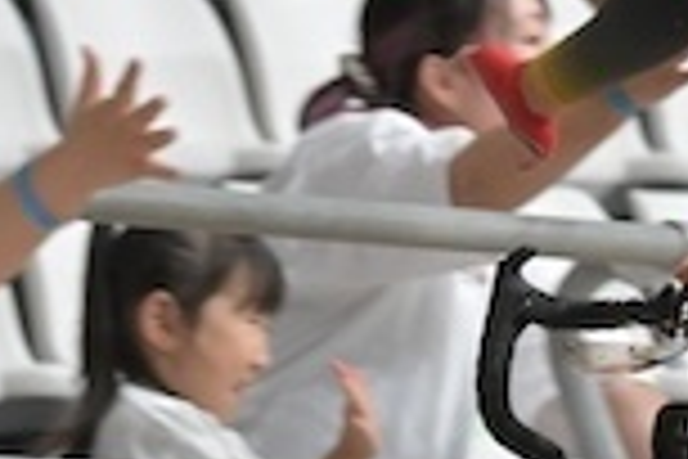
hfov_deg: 2.0
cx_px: 886
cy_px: 403
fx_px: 19970
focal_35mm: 1045
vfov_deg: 1.3
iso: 3200
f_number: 7.1
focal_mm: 200
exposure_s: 1/400
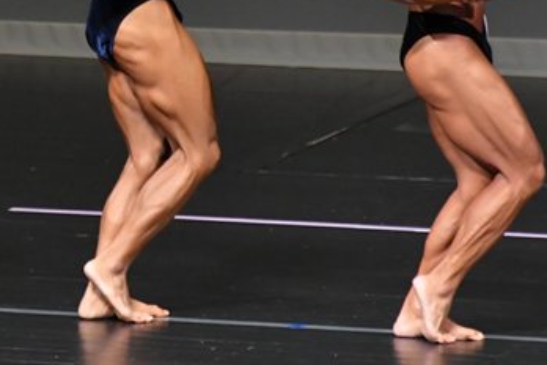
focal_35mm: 768
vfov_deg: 1.8
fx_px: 11668
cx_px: 54
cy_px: 42
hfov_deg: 2.7
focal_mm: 230
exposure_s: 1/400
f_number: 5.6
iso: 5000
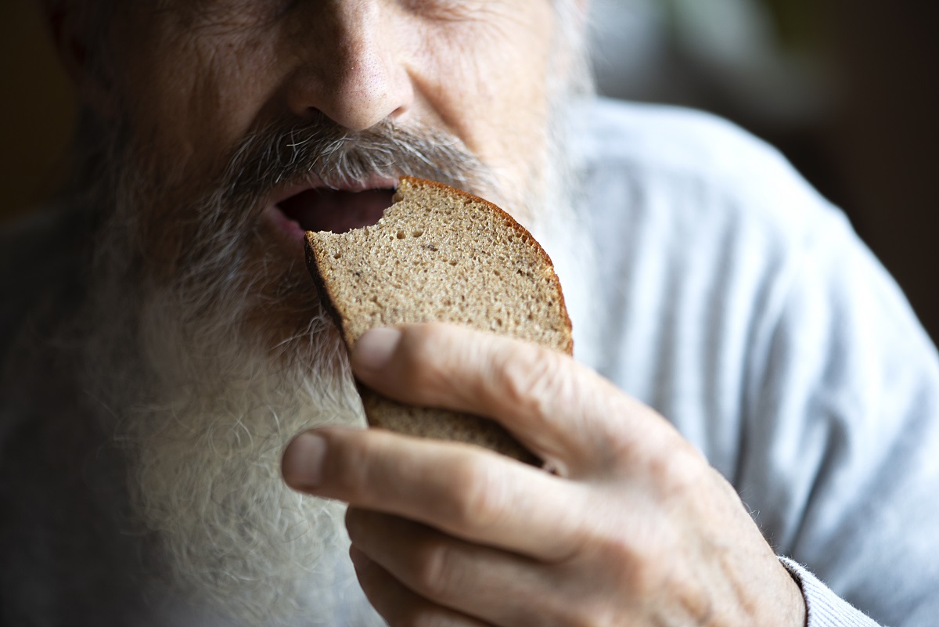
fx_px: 2740
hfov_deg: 19.4
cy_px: 314
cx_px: 470
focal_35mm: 105
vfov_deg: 13.1
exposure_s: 1/200
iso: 200
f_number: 3
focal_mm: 105
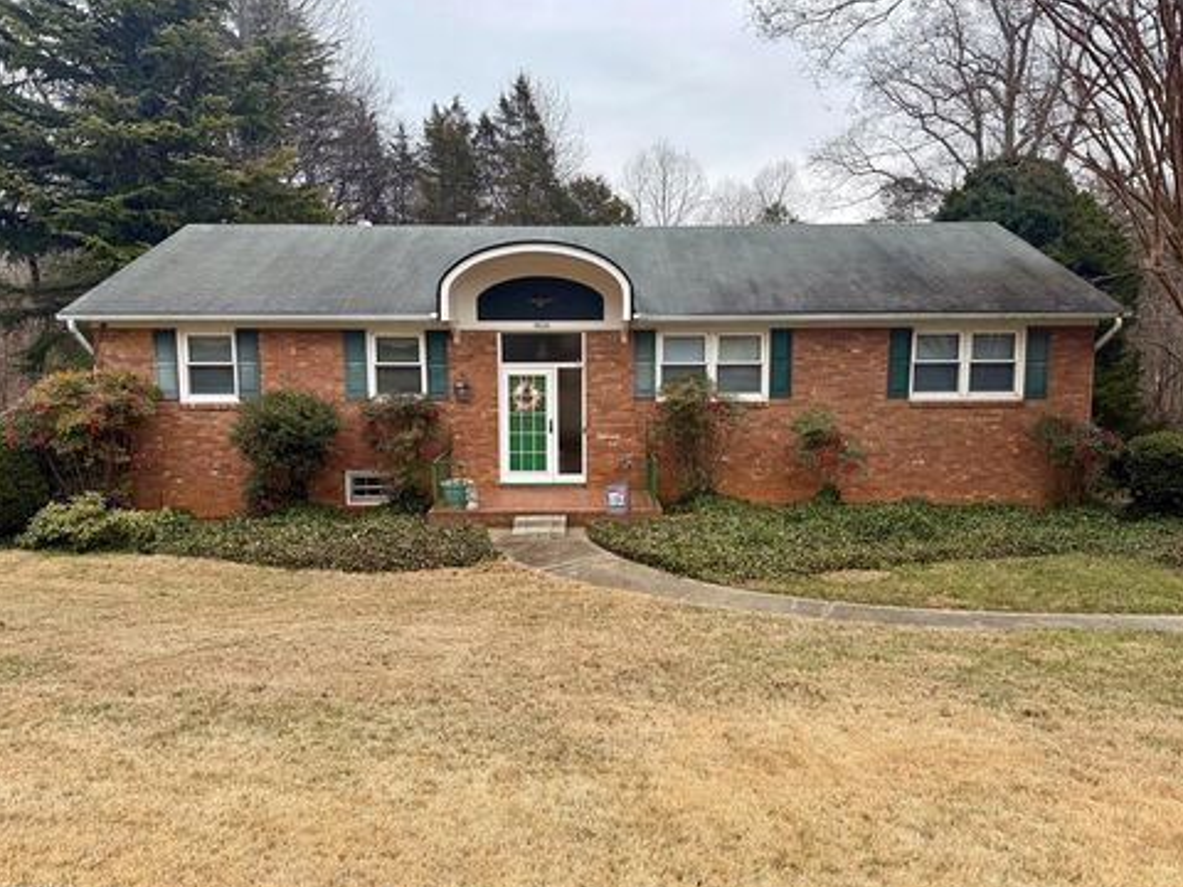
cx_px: 596
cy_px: 440
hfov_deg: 69.4
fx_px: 854
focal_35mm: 25
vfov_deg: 54.9
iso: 80
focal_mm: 6.76
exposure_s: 1/1018
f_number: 1.78
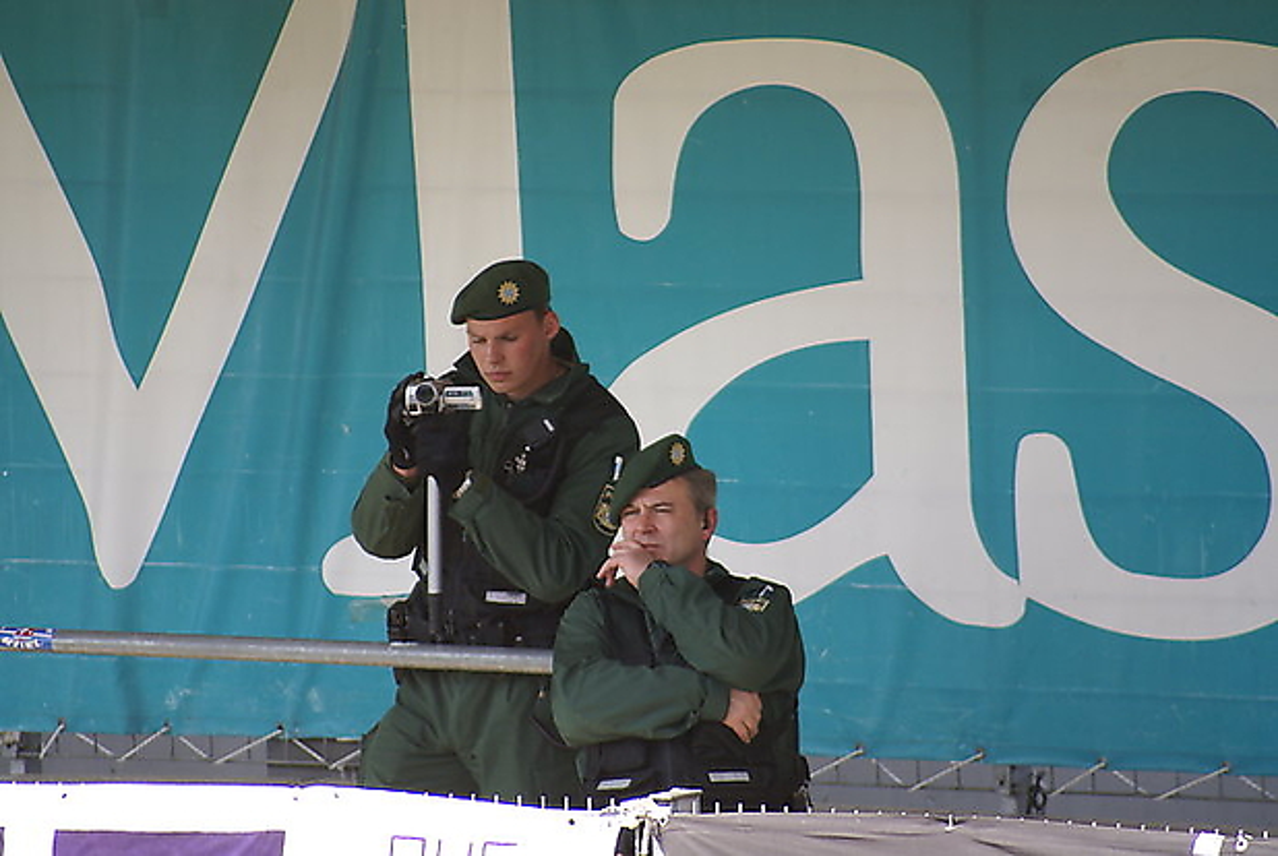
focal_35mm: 450
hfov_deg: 4.6
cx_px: 639
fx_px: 15998
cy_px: 428
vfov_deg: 3.1
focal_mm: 300
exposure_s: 1/500
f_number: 5.6
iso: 400
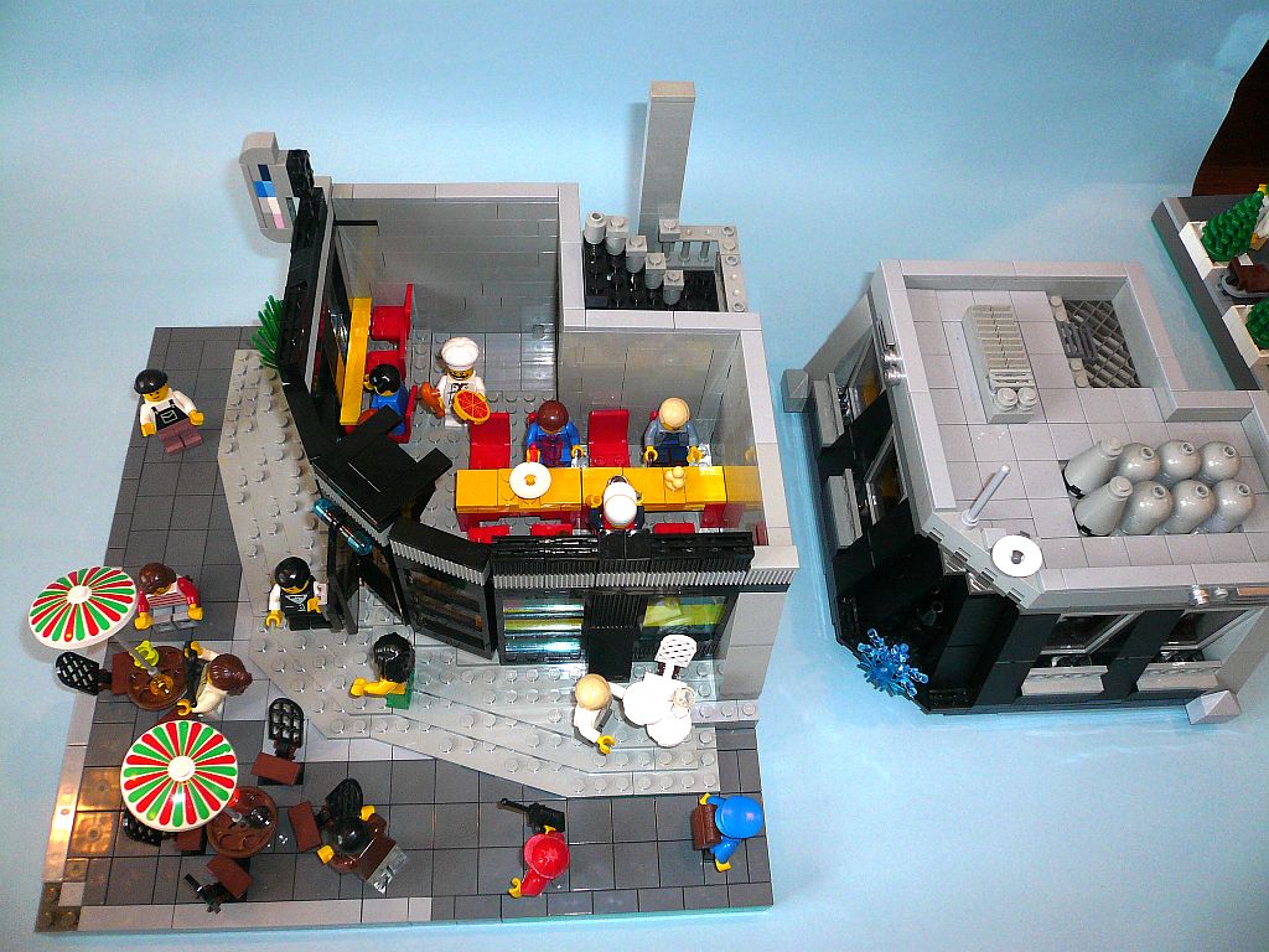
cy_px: 476
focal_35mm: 28
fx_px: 1026
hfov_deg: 63.4
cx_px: 634
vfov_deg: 49.7
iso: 100
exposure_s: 1/30
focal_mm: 4.6
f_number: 2.8
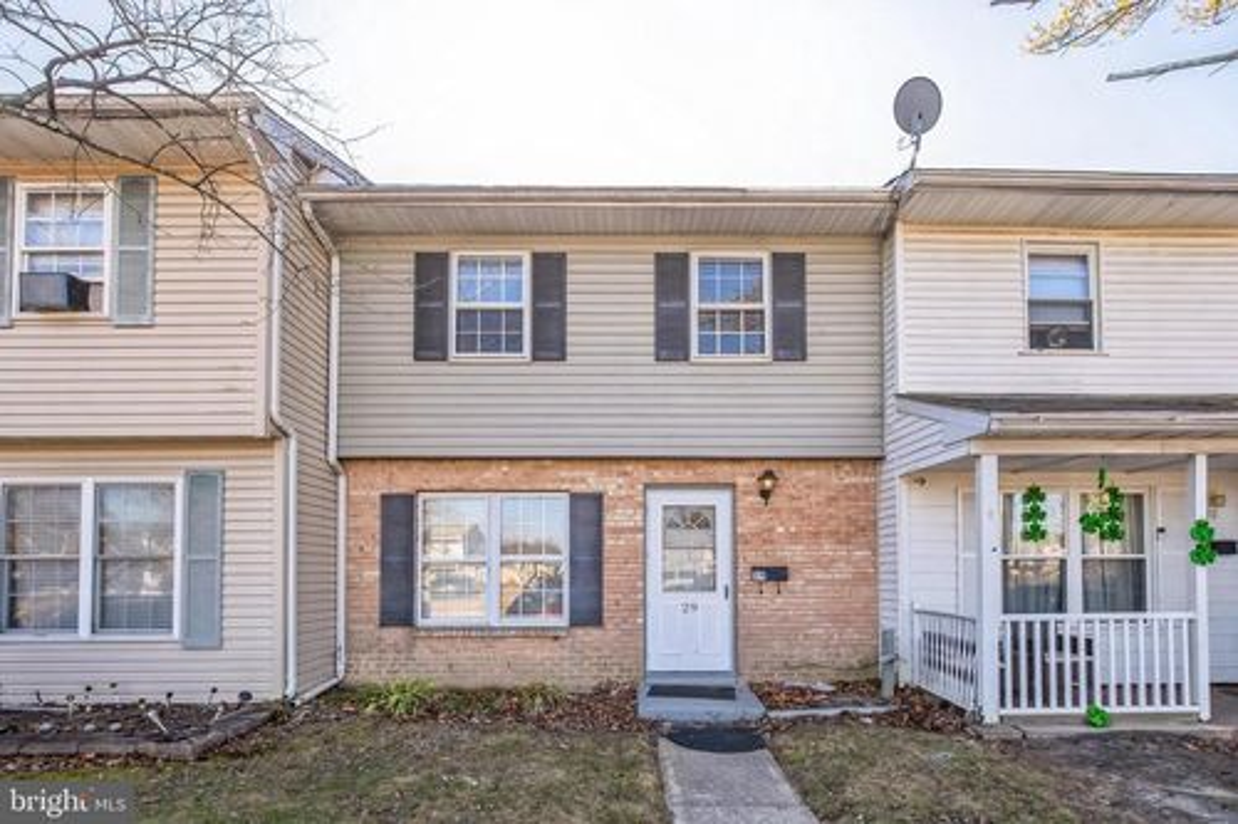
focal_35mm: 17
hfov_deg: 93.3
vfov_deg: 70.4
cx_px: 619
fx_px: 584
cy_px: 412
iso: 80
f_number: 7.1
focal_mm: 17
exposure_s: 1/60
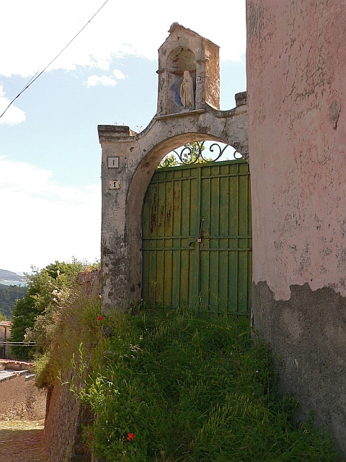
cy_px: 231
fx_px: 480
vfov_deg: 51.4
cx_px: 173
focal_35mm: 36
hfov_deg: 39.7
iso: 200
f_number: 5.2
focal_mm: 6
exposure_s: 1/500
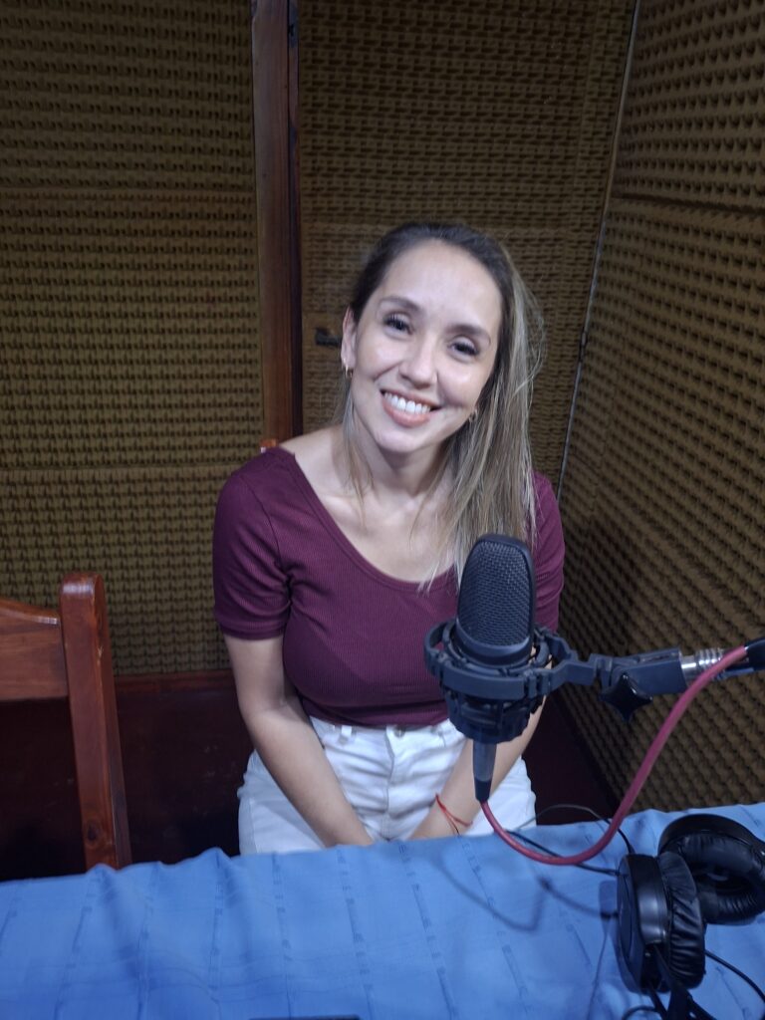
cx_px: 382
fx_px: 678
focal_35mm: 23
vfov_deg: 73.9
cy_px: 510
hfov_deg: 58.9
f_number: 1.8
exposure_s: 1/24
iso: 400
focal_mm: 5.54
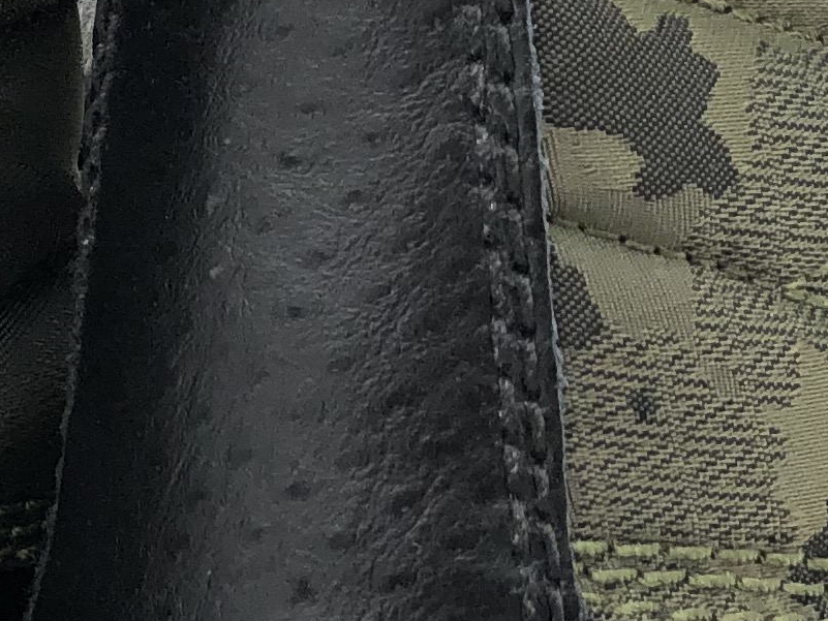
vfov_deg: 10.5
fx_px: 3373
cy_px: 95
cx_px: -680
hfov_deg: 12.7
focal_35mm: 141
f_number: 1.8
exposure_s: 1/289
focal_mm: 3.99
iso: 20
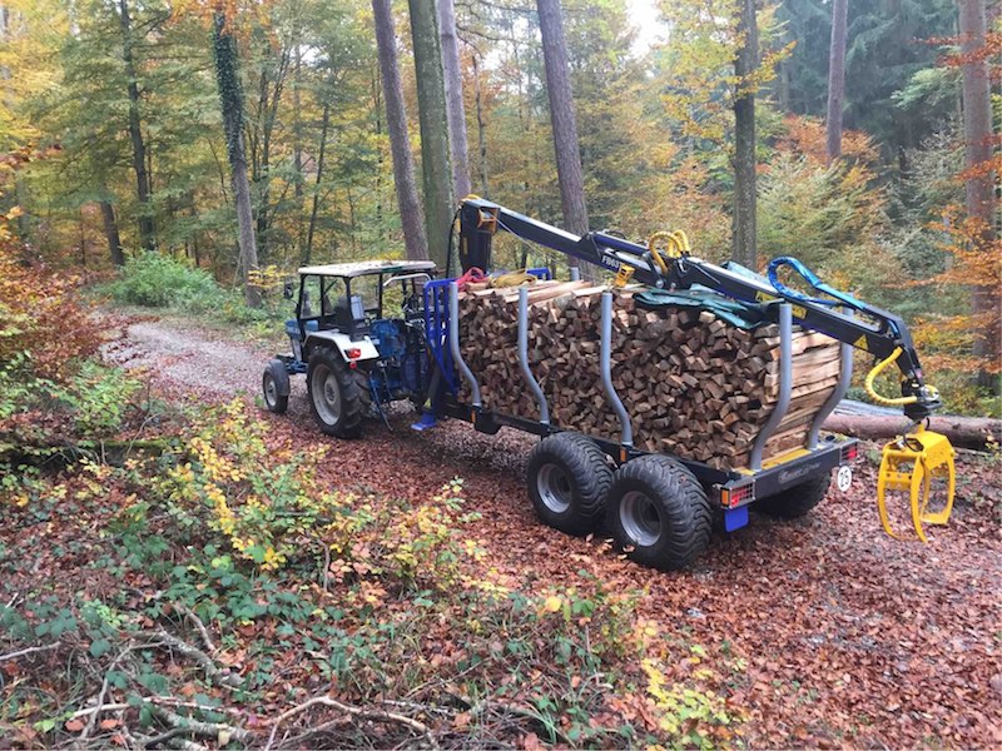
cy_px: 376
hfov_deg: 61.7
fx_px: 839
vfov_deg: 48.2
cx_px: 501
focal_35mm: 29
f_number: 2.2
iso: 50
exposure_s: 1/33
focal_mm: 4.15
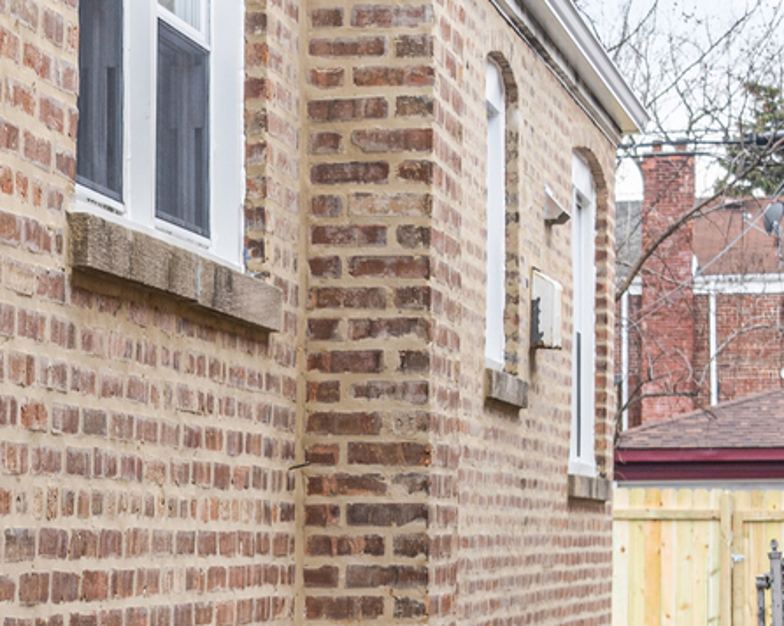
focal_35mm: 143
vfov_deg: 10.8
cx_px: 251
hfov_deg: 13.5
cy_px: 489
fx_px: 3316
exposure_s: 1/160
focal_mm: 42
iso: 250
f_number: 5.6
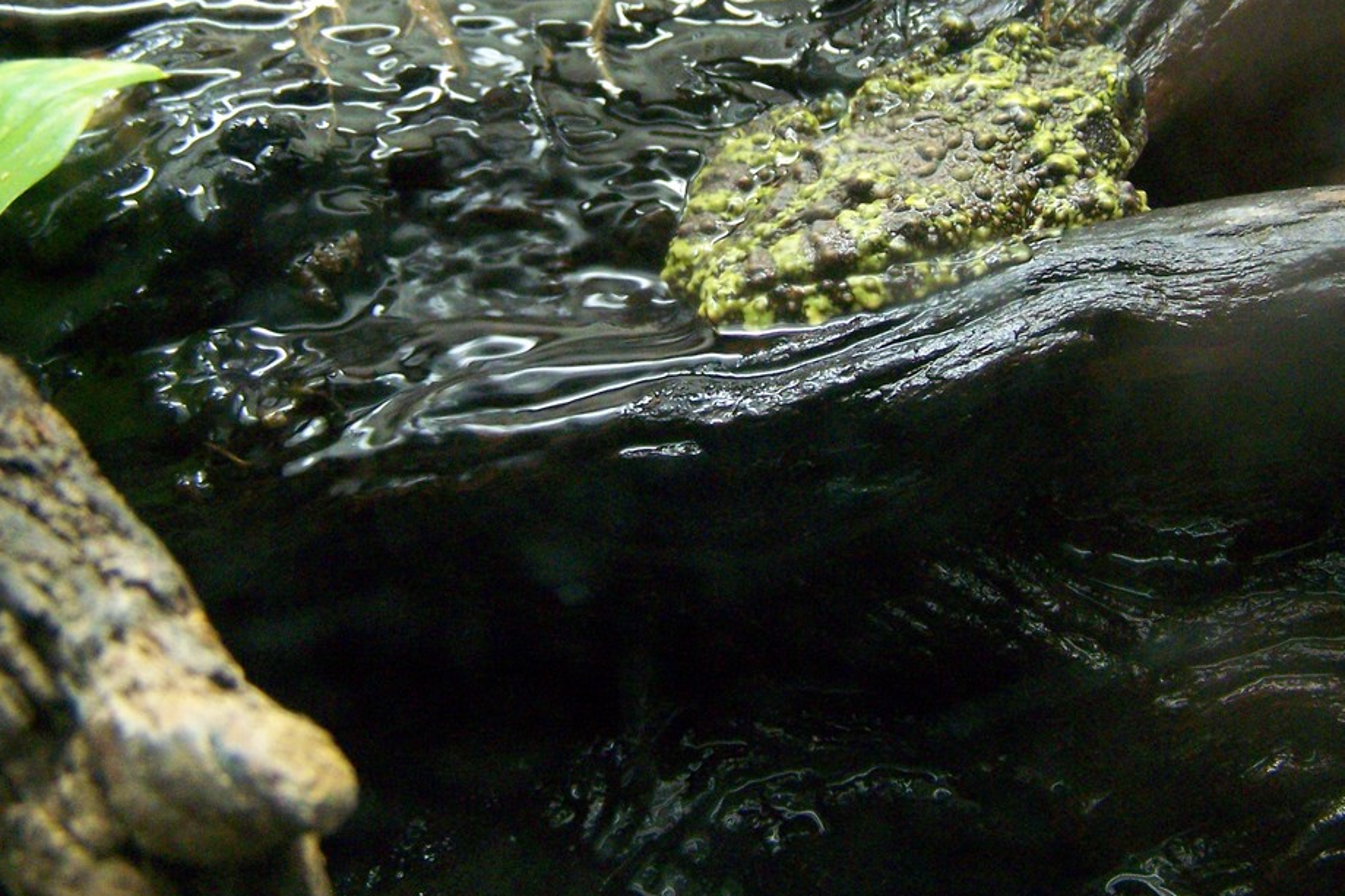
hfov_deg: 36.2
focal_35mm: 55
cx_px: 760
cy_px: 229
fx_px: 2054
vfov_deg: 24.4
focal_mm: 6.3
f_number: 2.8
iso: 400
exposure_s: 1/8
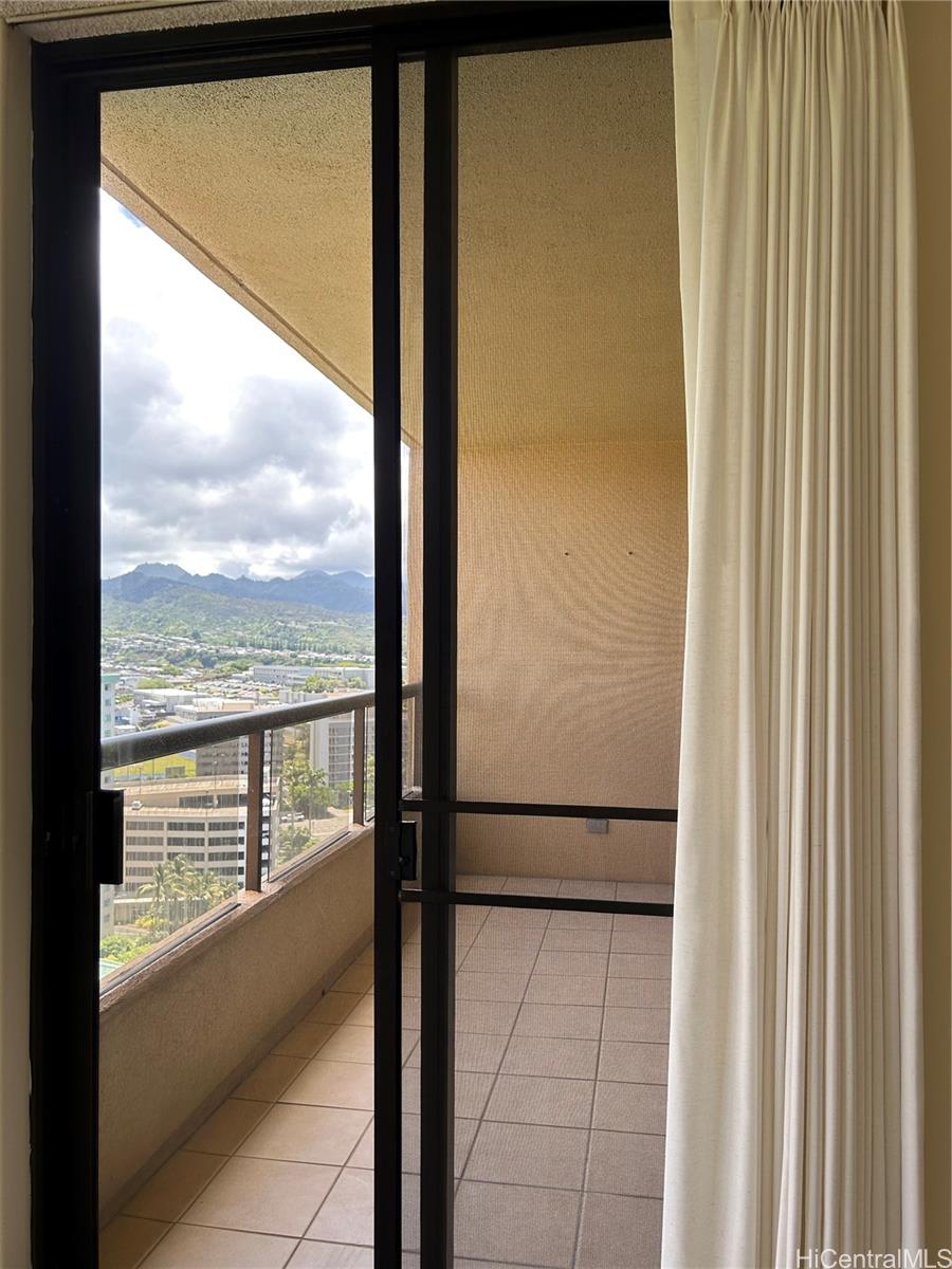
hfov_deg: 53.1
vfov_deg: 67.3
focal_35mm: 26
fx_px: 953
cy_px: 634
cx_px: 476
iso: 50
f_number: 1.5
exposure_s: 1/303
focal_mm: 5.7
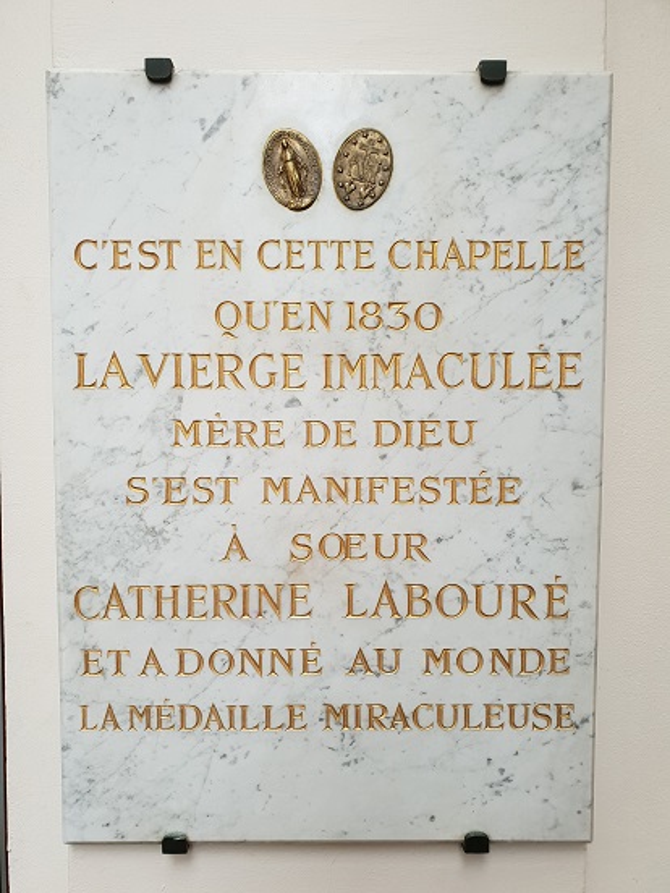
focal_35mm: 26
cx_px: 335
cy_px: 446
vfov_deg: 67.3
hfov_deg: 53.1
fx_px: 671
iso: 125
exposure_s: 1/50
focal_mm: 4.3
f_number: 2.4
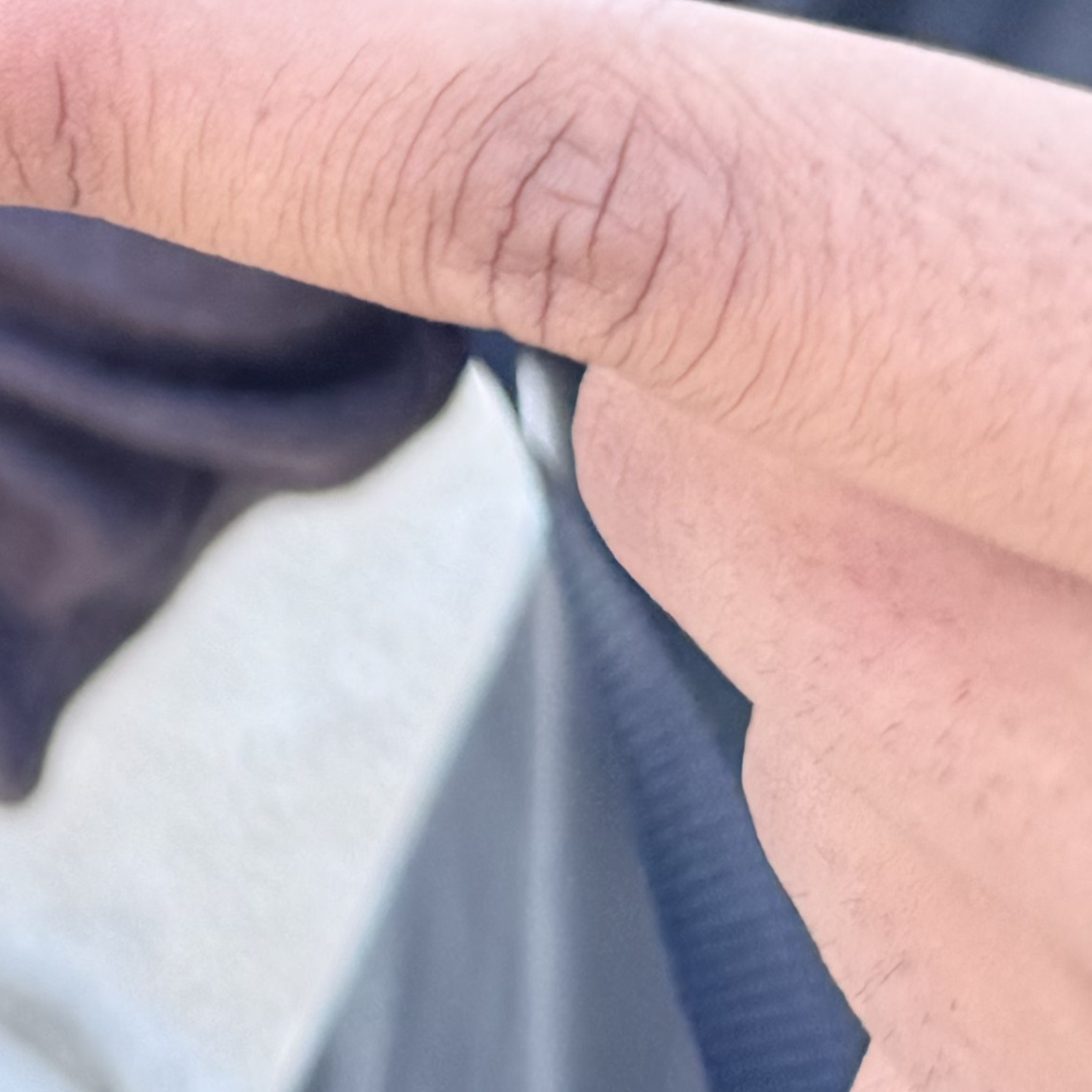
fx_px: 3747
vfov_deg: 14.9
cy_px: -734
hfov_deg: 14.4
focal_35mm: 105
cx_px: -927
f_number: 1.78
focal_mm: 6.76
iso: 80
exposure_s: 1/340
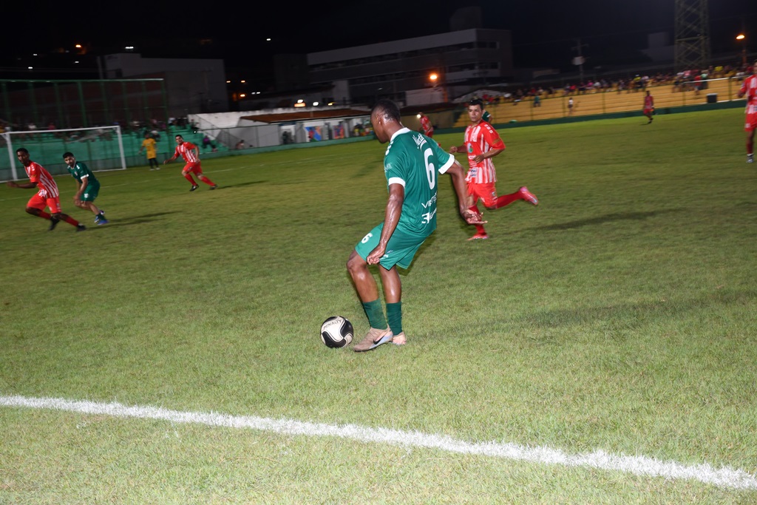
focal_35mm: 48
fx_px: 1009
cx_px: 378
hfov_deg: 41.1
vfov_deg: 28.1
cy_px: 252
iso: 720
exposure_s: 1/60
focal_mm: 32
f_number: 4
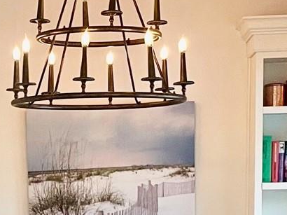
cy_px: 316
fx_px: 1077
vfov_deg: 11.0
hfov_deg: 14.9
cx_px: 1
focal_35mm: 130
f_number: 1.6
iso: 100
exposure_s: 1/60
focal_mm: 4.2
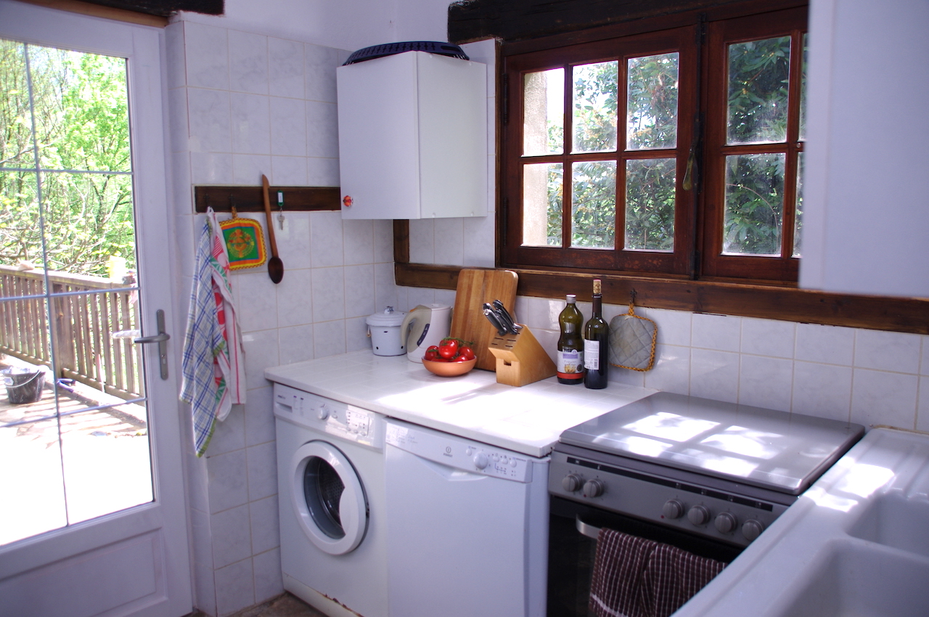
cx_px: 464
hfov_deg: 67.4
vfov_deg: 47.8
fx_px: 696
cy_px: 308
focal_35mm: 27
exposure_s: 1/90
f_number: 3.5
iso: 100
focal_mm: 18
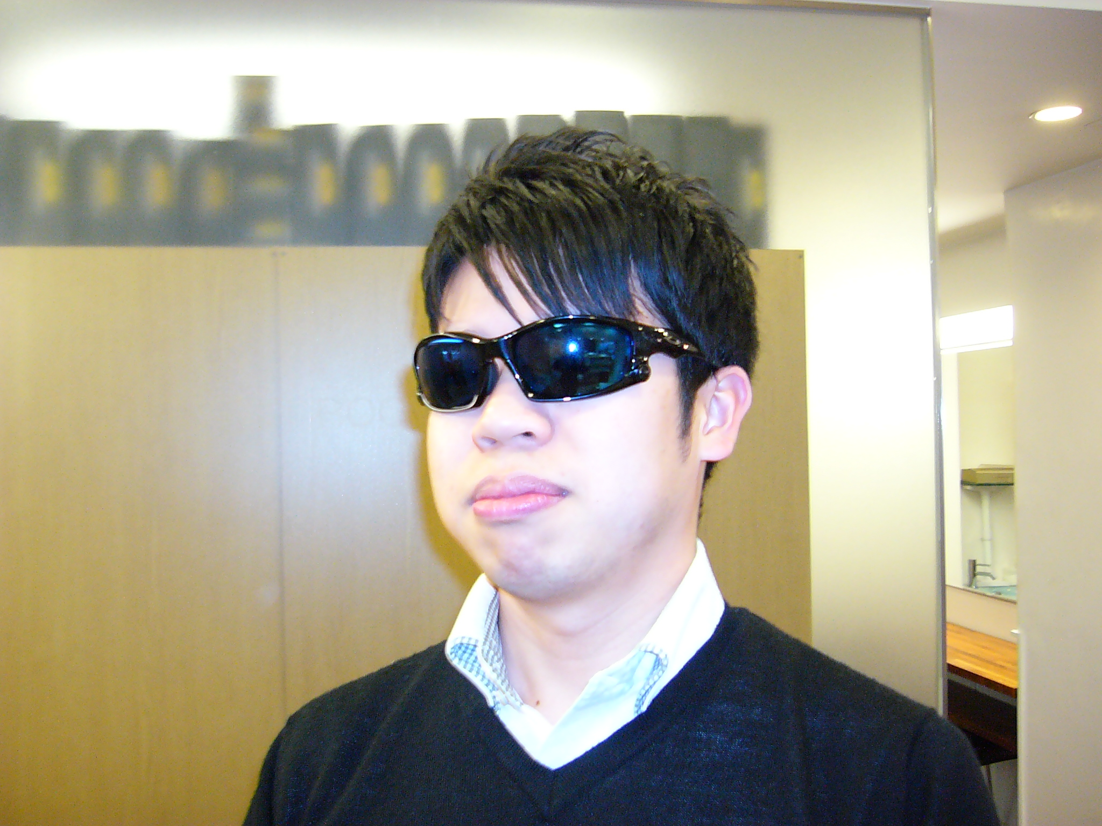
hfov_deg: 52.6
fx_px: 1114
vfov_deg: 40.7
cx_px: 551
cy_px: 413
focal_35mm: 35
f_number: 2.8
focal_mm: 5.8
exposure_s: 1/15
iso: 200
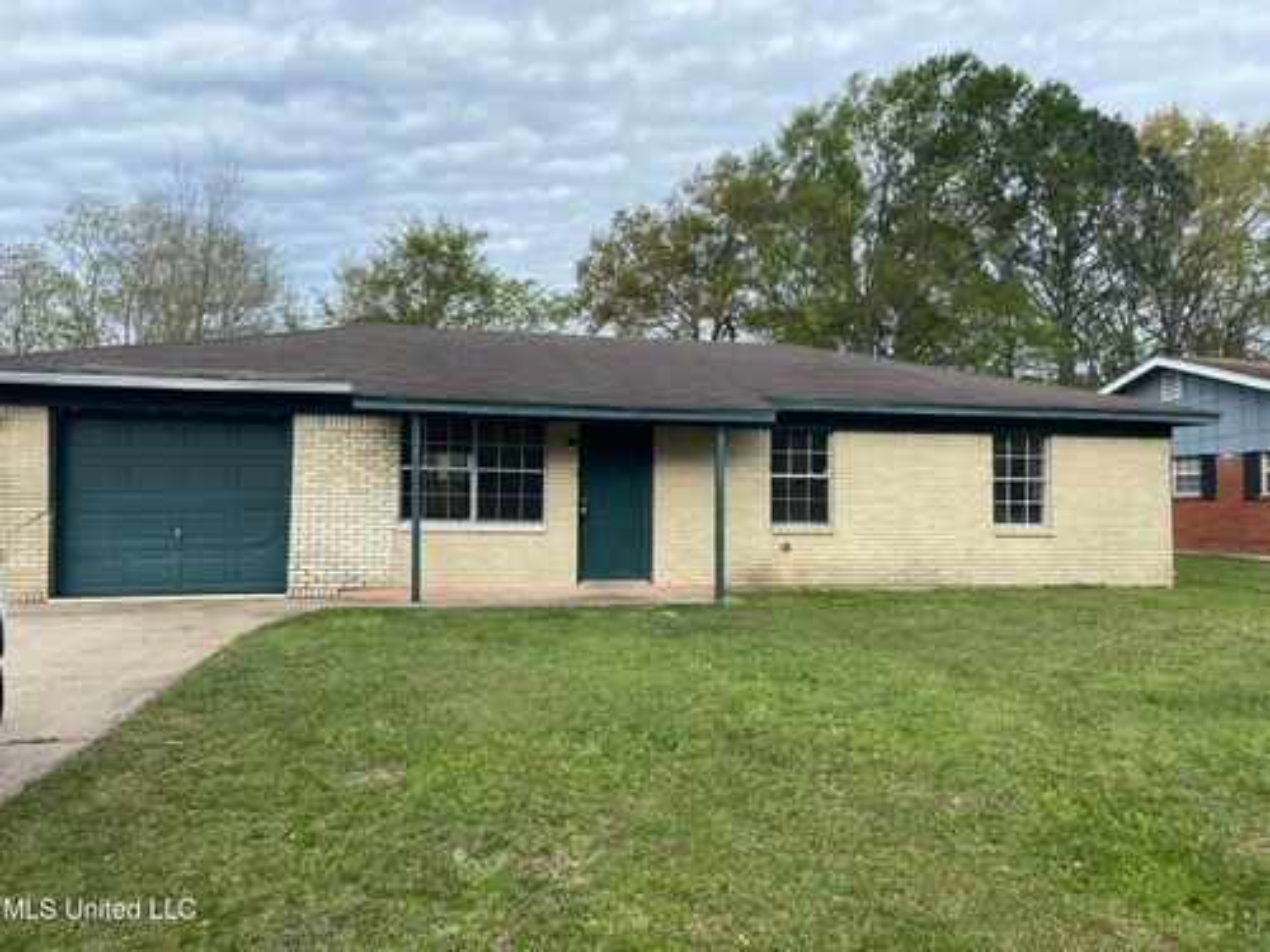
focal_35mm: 26
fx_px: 954
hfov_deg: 67.3
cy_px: 476
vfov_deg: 53.1
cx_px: 635
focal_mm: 4.25
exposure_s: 1/1629
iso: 32
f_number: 1.8
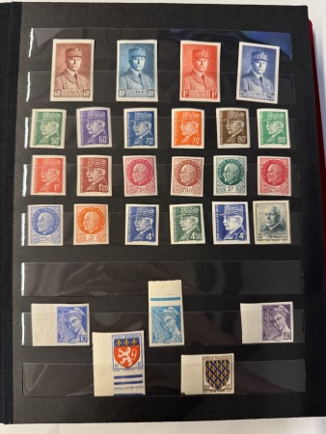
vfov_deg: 71.6
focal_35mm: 24
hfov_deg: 56.9
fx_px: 301
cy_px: 217
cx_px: 163
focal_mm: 6.76
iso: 200
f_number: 1.78
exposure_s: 1/100
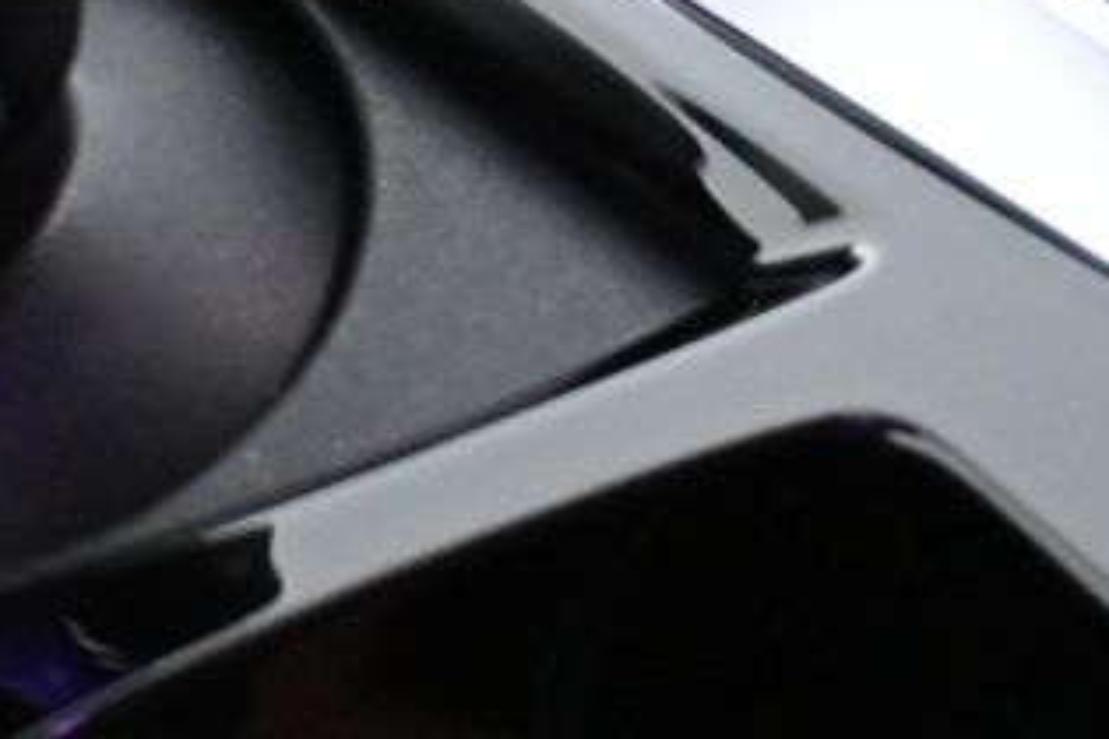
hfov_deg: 13.4
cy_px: -908
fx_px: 4629
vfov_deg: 8.5
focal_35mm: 150
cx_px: 1183
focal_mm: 19.5
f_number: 3.8
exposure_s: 1/30
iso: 4000
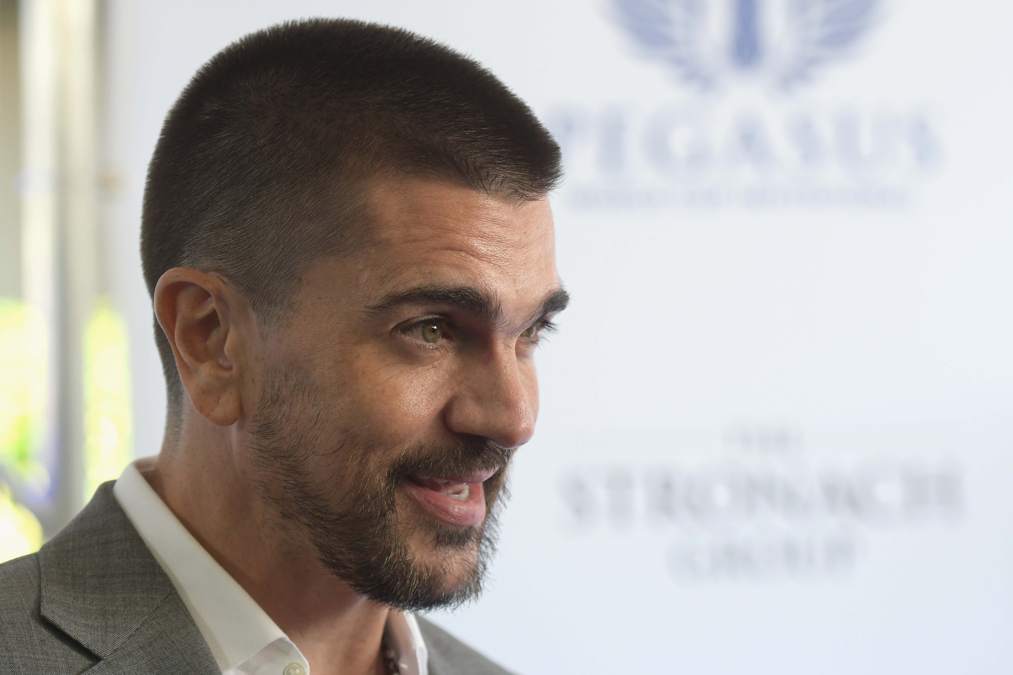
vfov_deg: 7.6
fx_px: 5065
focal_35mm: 180
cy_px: 338
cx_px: 506
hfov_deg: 11.4
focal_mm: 120
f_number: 5
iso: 800
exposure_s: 1/400
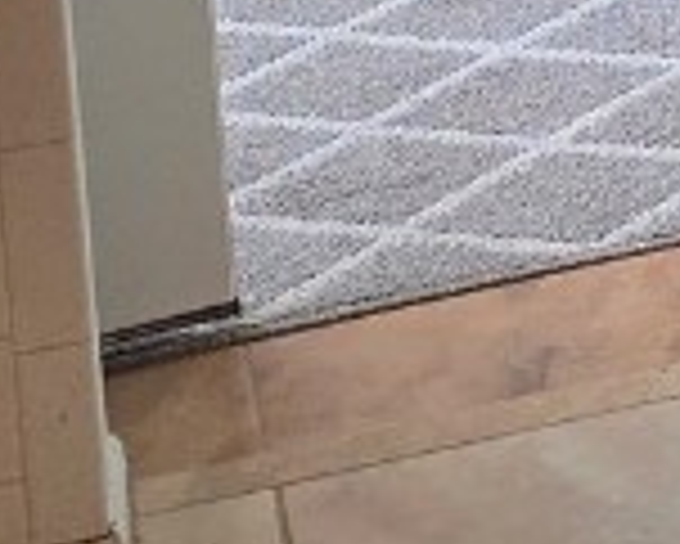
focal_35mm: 152
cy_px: -715
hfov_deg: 11.7
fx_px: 3061
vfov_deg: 9.2
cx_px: 1225
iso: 125
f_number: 1.7
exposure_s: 1/120
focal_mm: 6.3
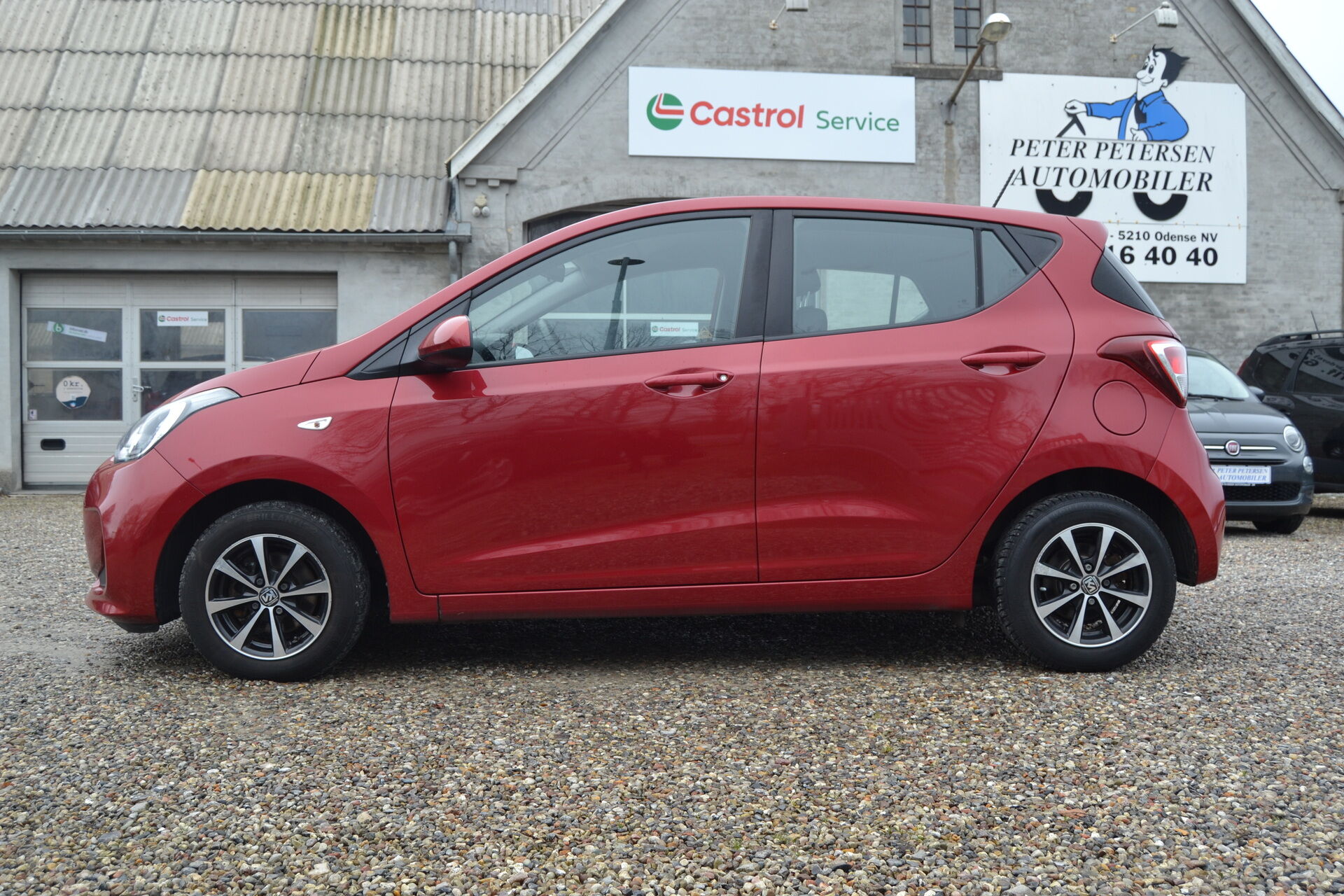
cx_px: 672
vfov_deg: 40.0
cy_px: 448
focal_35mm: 33
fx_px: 1232
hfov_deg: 57.2
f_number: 5.6
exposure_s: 1/125
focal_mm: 22
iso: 140
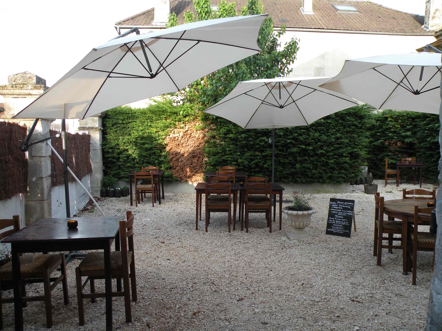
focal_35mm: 27
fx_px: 345
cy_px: 166
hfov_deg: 65.3
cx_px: 221
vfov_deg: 51.4
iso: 64
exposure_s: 1/80
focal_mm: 4.7
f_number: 3.5
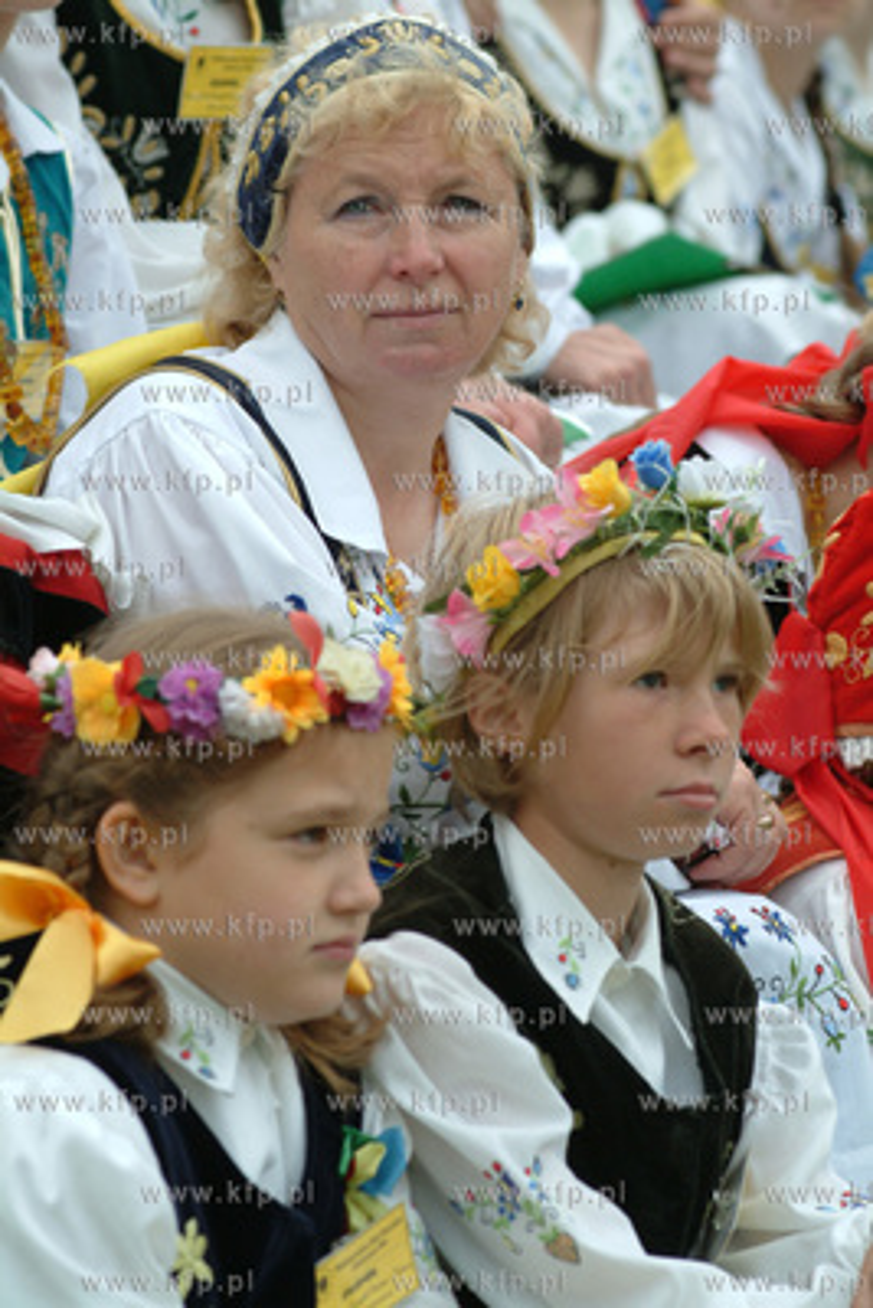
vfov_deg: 11.6
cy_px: 654
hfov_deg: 7.8
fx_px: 6432
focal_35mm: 177
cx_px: 436
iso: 400
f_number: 5.6
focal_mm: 118
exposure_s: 1/350
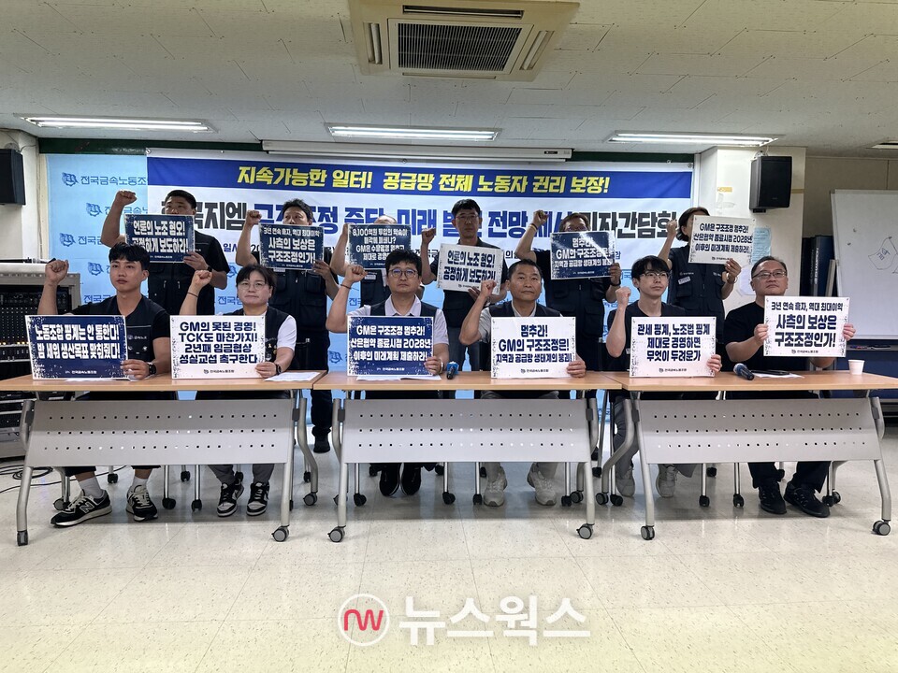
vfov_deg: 56.8
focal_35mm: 24
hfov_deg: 71.6
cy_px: 336
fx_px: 623
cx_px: 449
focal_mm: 6.86
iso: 160
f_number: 1.78
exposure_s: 1/120
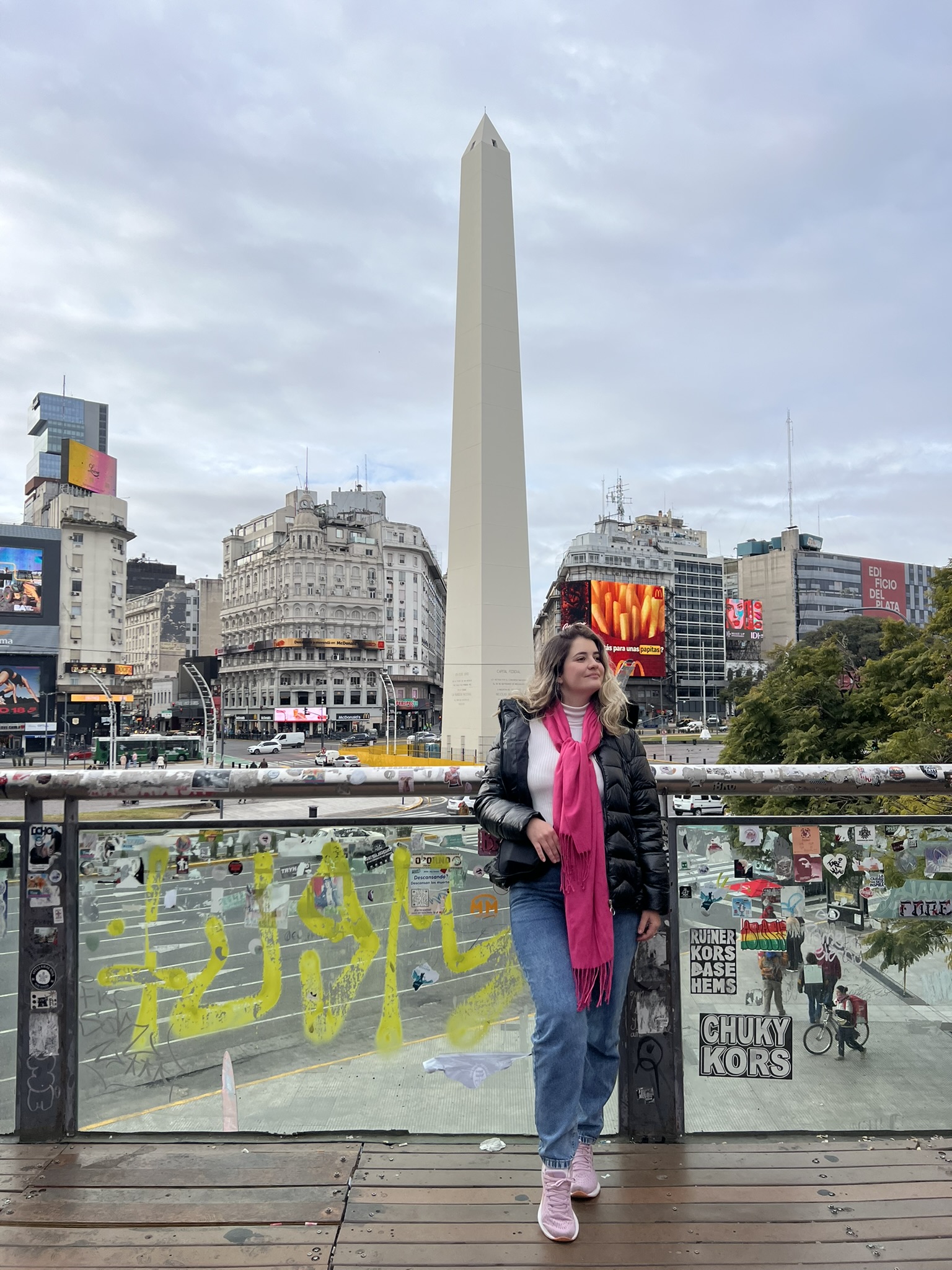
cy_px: 635
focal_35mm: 26
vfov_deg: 67.3
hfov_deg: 53.1
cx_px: 476
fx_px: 953
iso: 50
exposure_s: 1/2994
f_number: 1.5
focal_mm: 5.7
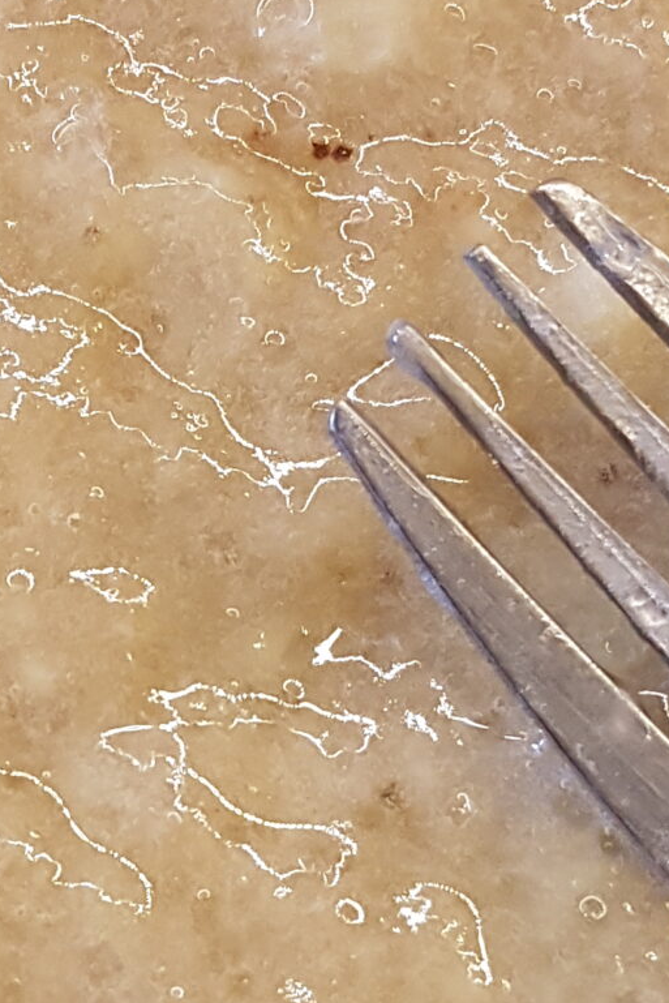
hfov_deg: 15.2
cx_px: 223
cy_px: 734
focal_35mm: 90
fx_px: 2507
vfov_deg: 22.4
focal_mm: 4.2
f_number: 1.7
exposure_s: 1/50
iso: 200
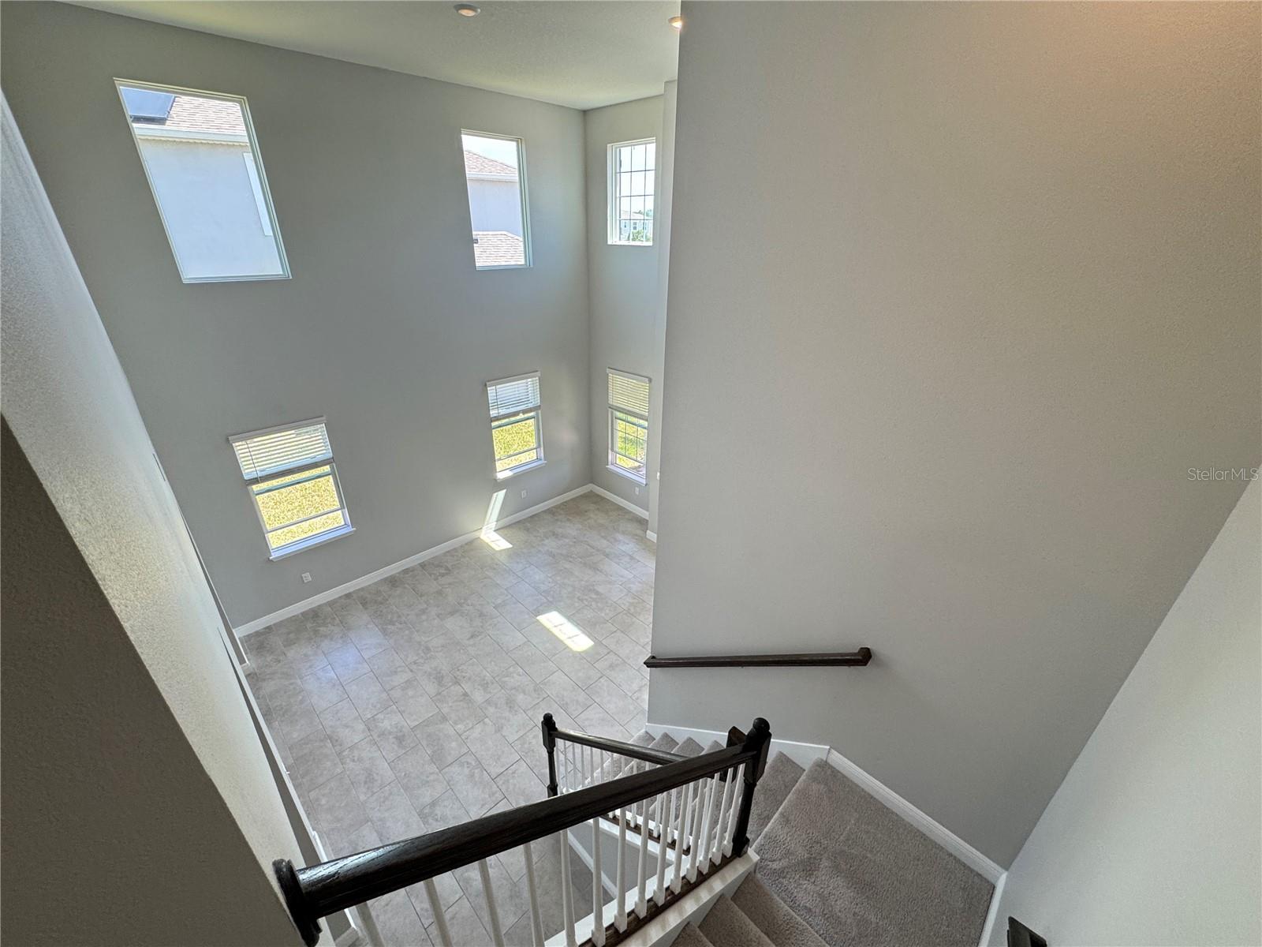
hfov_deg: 102.1
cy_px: 474
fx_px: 510
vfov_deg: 85.7
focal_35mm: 14
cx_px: 631
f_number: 2.2
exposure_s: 1/120
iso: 125
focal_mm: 2.22
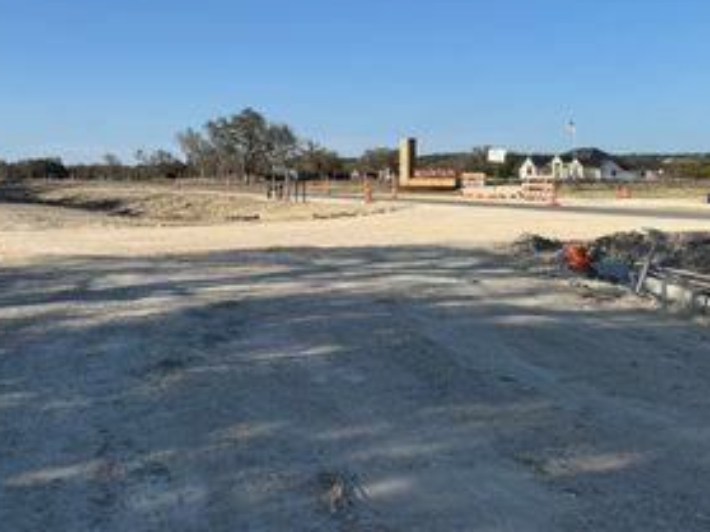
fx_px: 882
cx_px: 316
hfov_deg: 43.8
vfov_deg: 33.1
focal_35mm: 43
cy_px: 154
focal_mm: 6.76
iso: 80
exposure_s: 1/4950
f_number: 1.78
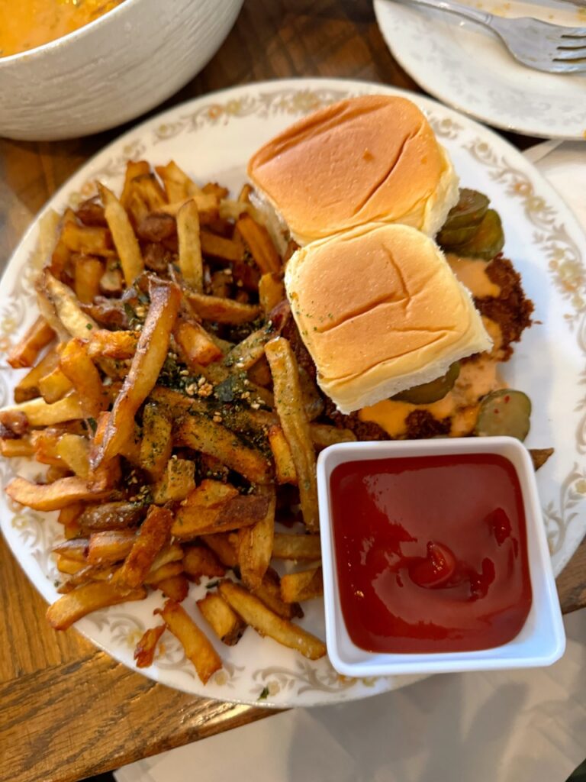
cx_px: 293
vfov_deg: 71.6
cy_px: 391
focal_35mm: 24
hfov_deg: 56.8
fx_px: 542
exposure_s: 1/40
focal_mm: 6.76
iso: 640
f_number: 1.78
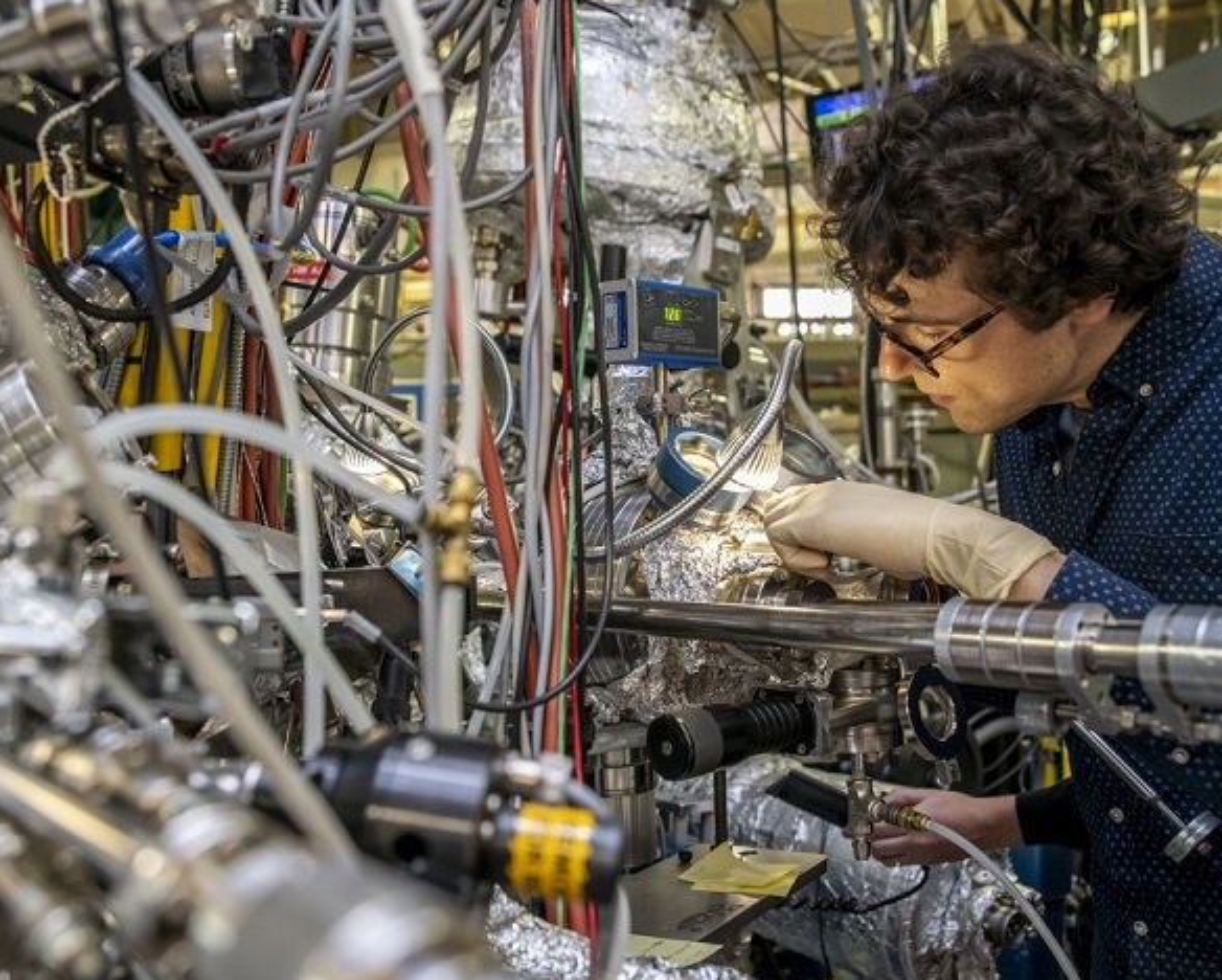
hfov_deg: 49.1
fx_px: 1339
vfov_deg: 40.2
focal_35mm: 37
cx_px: 601
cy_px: 484
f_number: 5
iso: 2000
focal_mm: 32
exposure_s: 1/80
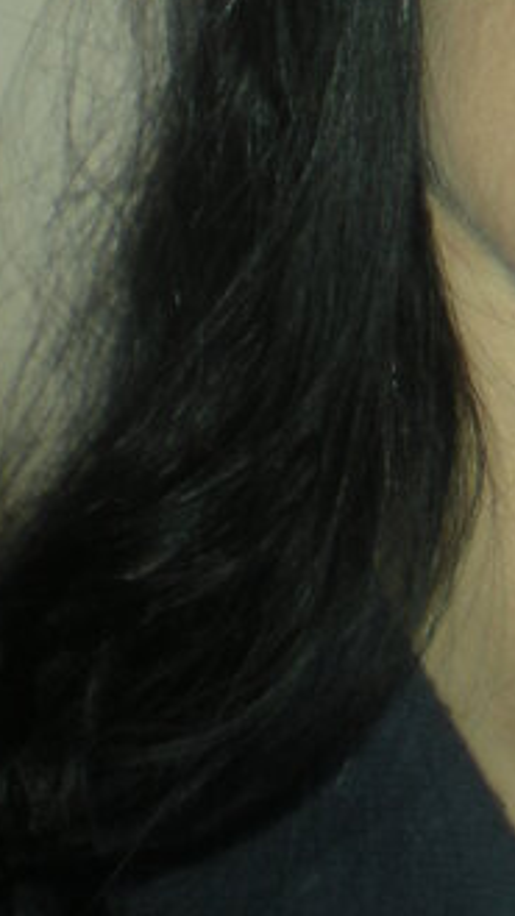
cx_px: 988
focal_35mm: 151
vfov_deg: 13.8
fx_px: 3667
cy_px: -195
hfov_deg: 7.7
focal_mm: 6.3
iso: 64
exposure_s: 1/30
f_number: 3.1
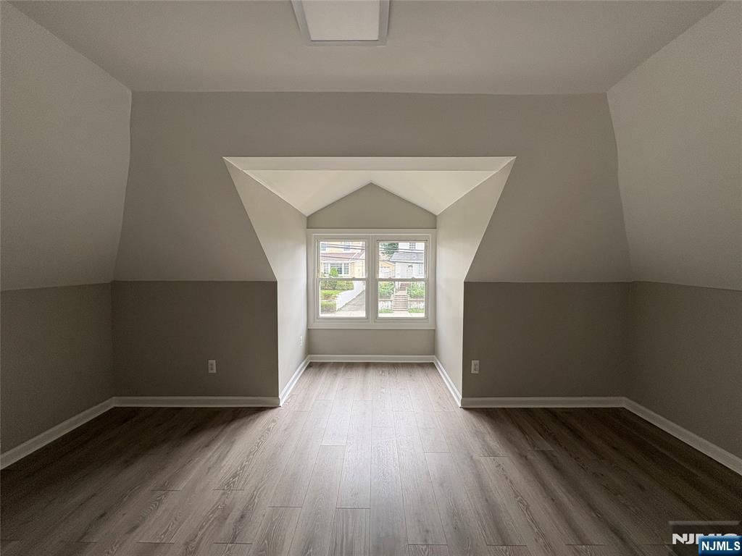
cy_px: 278
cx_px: 371
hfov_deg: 102.1
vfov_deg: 85.7
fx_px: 300
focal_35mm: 14
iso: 50
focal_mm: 2.22
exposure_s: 1/99
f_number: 2.2
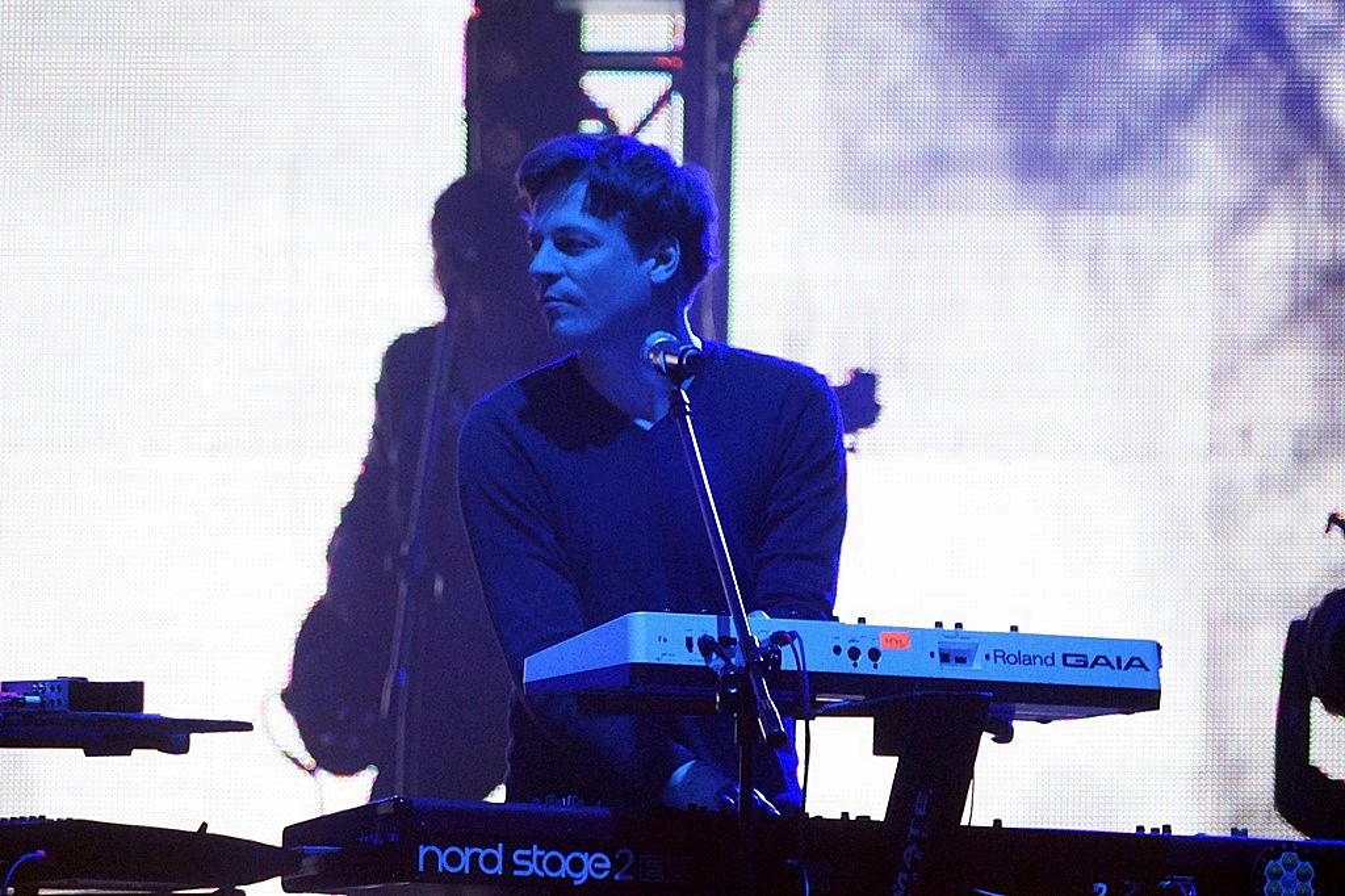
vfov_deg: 3.1
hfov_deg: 4.6
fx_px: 16806
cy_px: 448
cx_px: 672
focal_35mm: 450
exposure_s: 1/125
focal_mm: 300
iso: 2500
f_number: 5.6
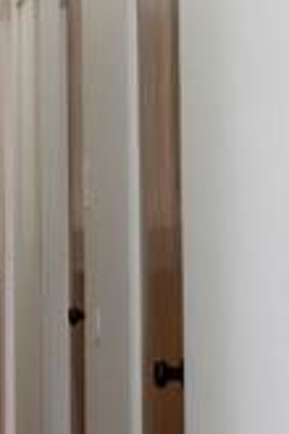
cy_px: 189
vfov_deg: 11.8
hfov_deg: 7.7
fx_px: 2095
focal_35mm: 174
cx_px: -201
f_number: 10
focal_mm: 28
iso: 200
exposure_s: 1/8
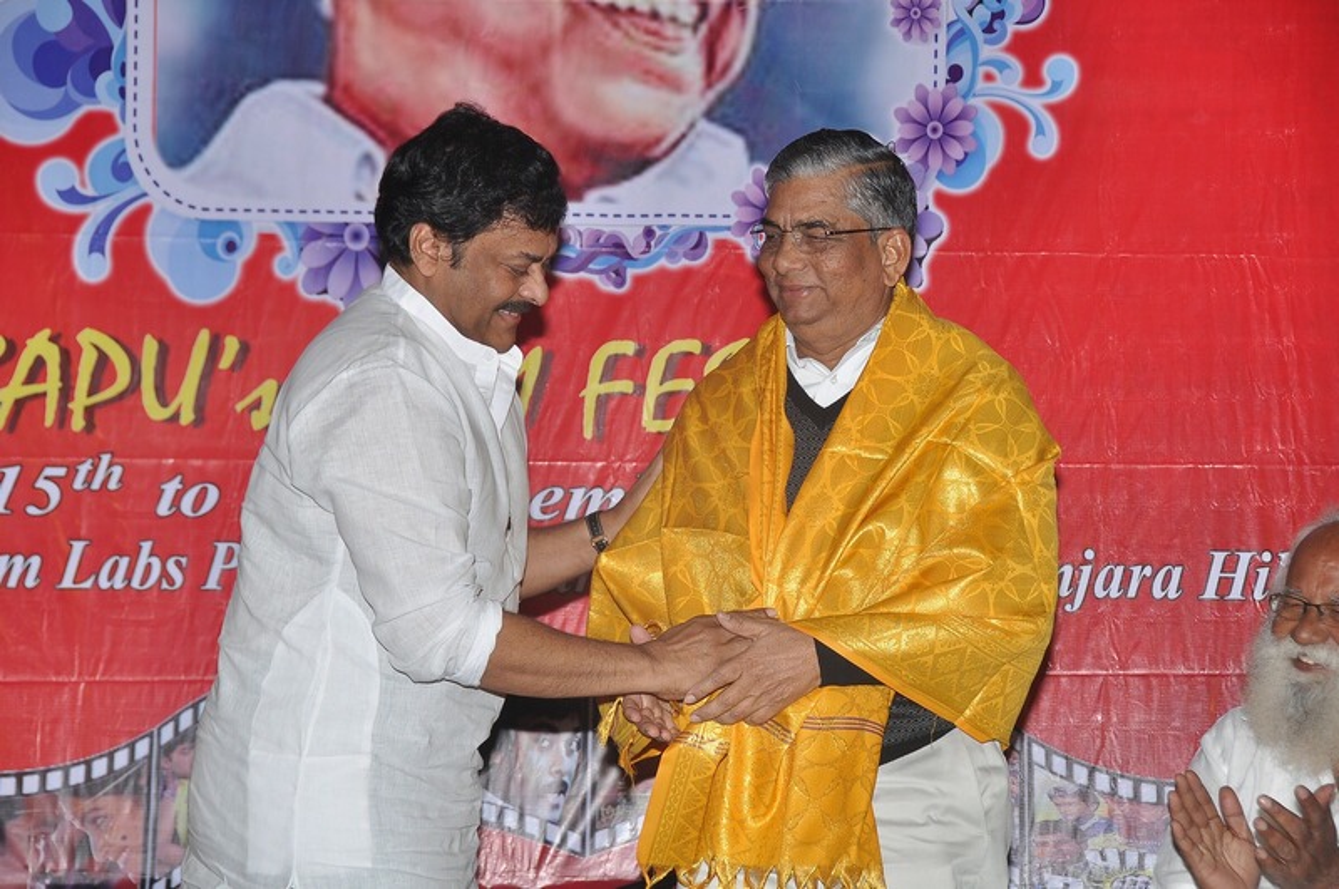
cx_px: 670
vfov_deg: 13.0
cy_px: 444
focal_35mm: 105
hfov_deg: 19.5
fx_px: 3900
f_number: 5
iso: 250
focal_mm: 70
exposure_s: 1/125
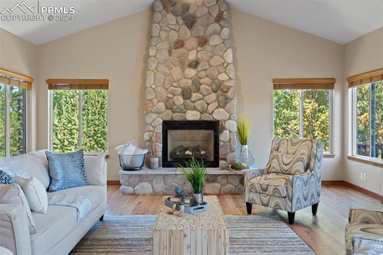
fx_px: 298
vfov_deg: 46.4
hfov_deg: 65.5
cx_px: 192
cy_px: 128
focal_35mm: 28
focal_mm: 28
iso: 200
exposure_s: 1.5
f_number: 6.7
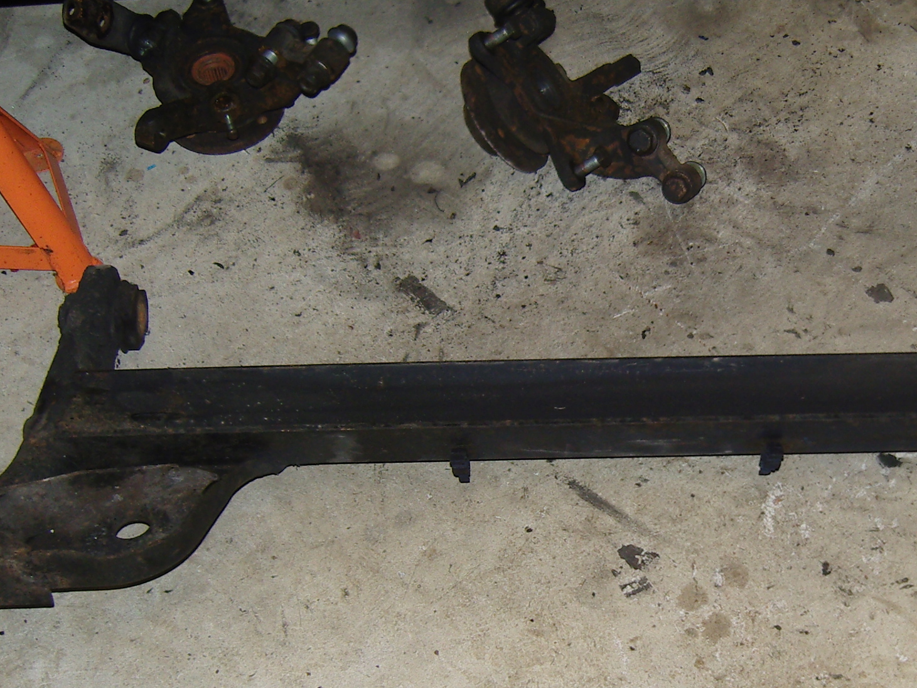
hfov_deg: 28.4
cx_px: 712
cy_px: 441
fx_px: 1775
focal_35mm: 67
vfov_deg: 21.9
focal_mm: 7.3
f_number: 2.8
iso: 100
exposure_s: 1/40
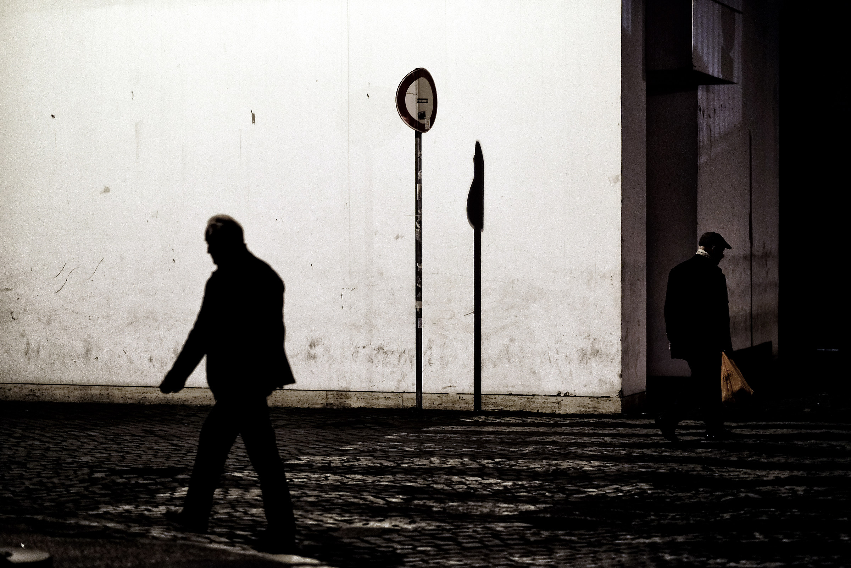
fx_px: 1986
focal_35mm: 84
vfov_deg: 16.3
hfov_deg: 24.2
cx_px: 426
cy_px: 284
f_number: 1.4
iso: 1600
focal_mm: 56
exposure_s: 1/125
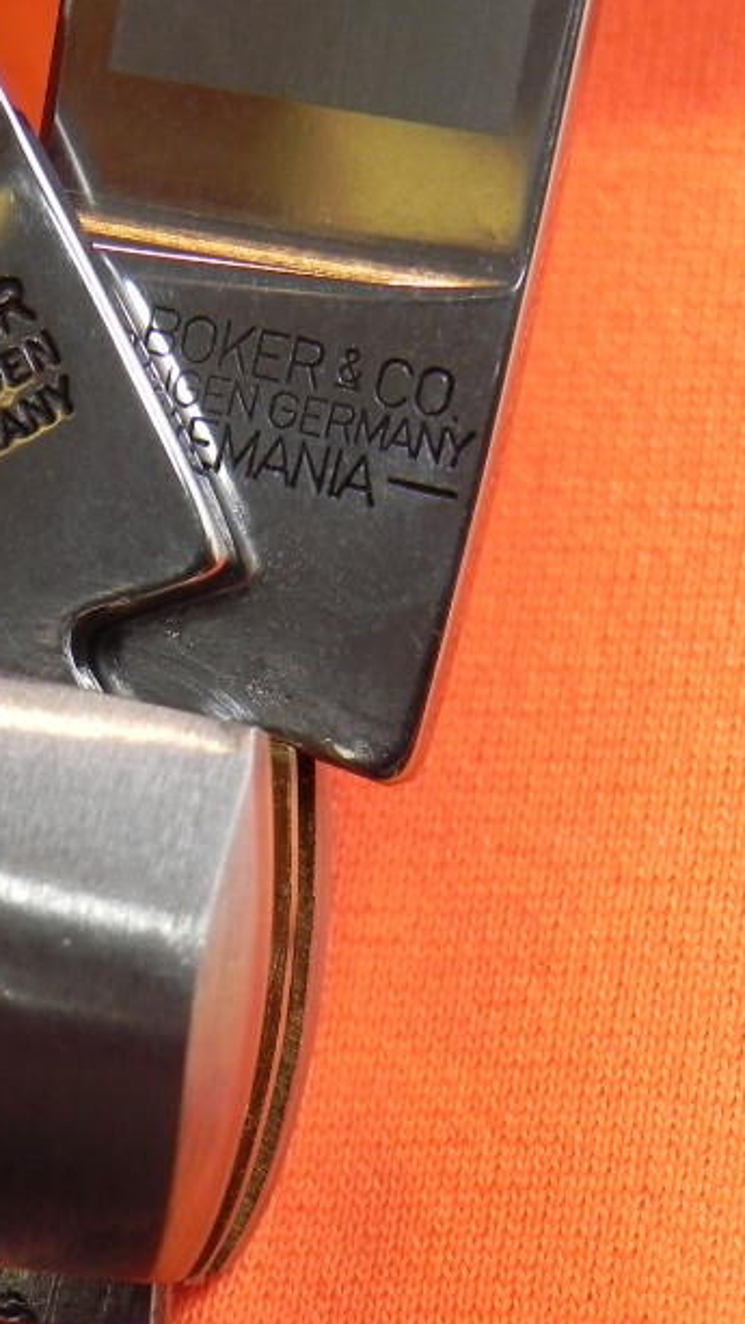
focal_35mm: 151
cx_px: 52
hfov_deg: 8.0
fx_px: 5301
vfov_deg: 14.2
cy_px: 600
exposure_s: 1/69.2
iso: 160
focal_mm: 15.1
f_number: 4
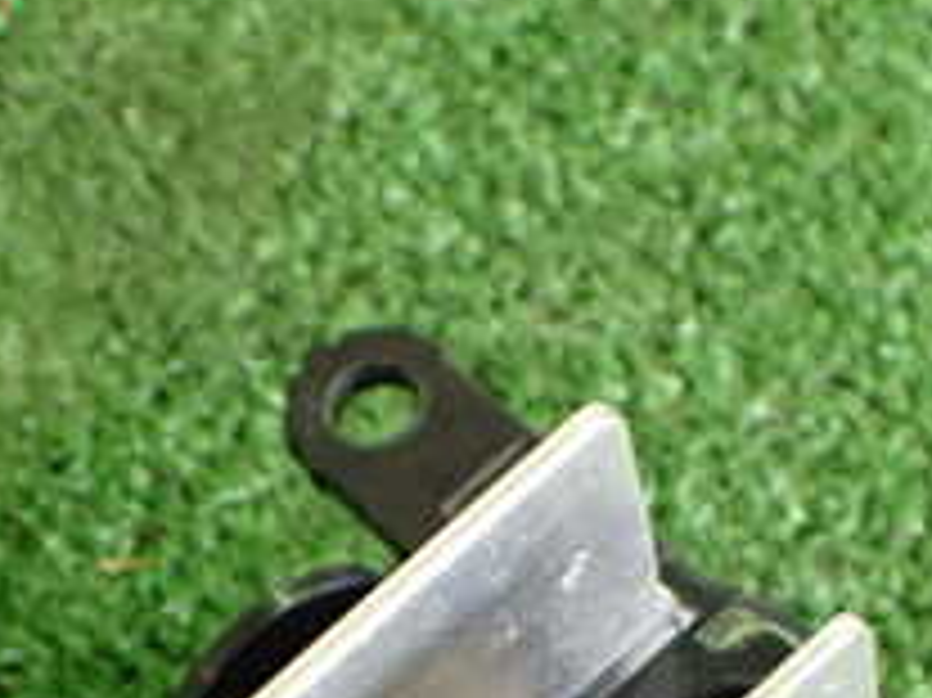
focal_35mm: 87
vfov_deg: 16.0
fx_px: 2341
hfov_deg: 22.5
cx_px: 509
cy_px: 941
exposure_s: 1/60
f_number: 2.3
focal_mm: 5.4
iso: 800
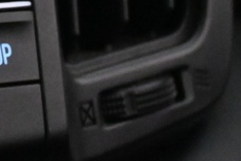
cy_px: -74
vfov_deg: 4.5
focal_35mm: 301
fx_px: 2018
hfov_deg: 6.1
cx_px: -562
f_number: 4.8
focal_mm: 29
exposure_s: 1/50
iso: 3600
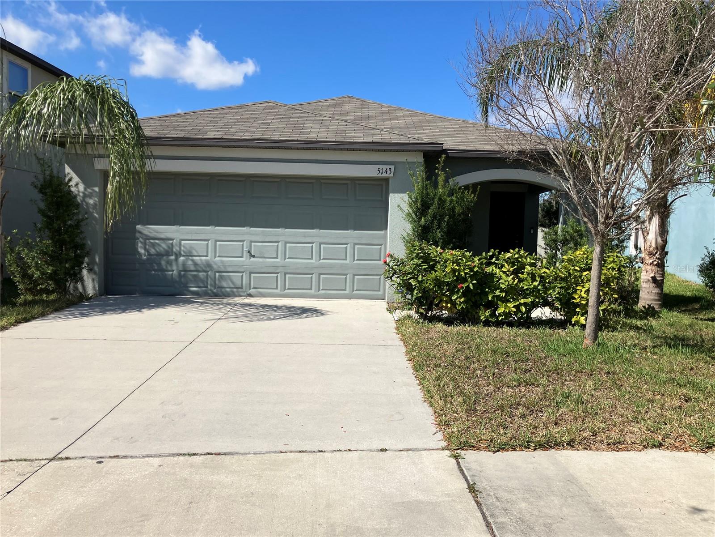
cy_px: 268
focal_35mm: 28
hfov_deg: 63.4
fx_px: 578
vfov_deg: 49.7
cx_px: 358
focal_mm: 3.99
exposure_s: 1/3040
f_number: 1.8
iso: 32
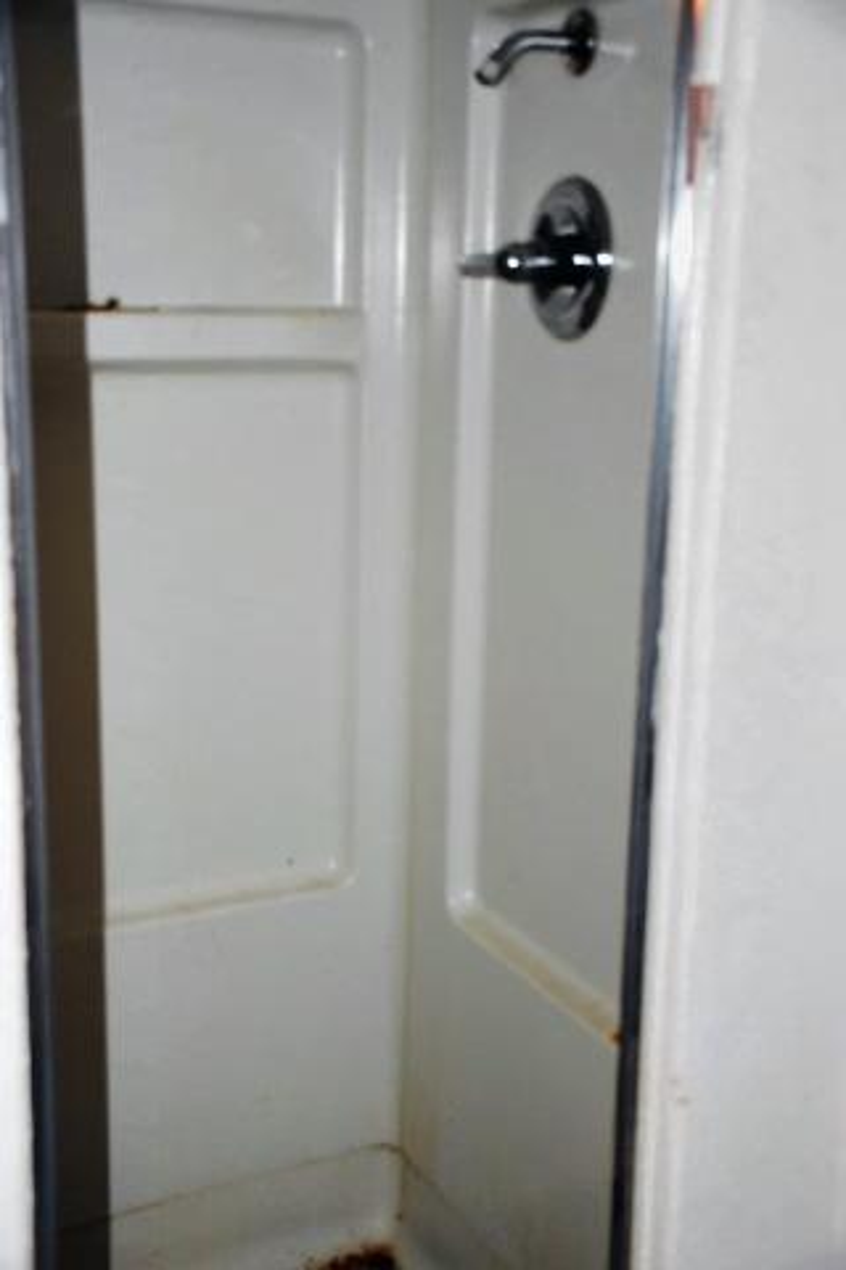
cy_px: 635
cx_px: 423
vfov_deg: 43.6
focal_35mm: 45
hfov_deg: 29.9
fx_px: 1586
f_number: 4
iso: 3200
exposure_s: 1/60
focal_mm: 30
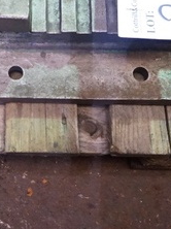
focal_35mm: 75
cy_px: 22
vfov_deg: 25.2
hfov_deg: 18.5
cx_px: -38
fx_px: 495
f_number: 3.5
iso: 3200
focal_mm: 16
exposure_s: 1/50
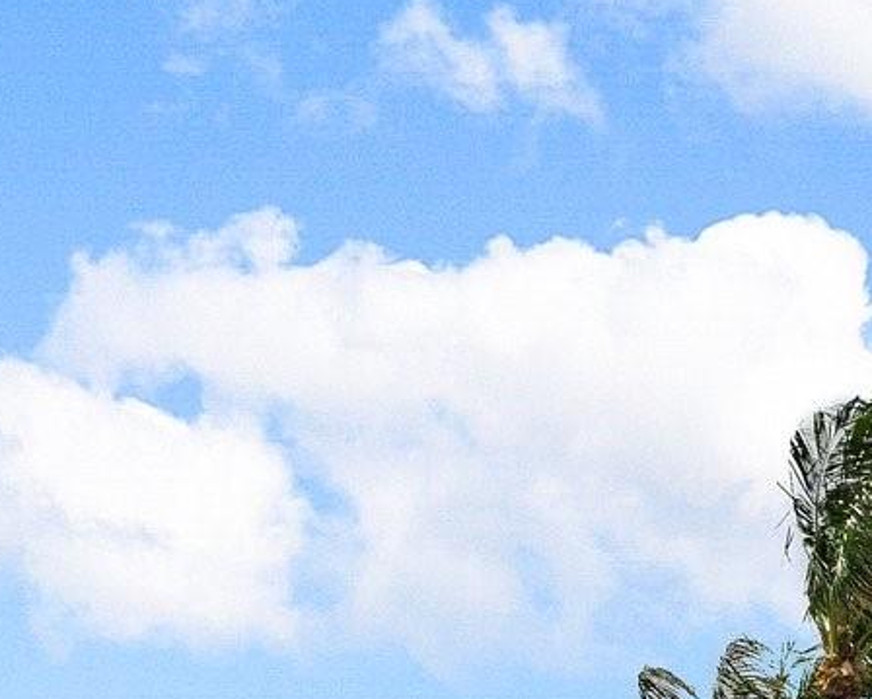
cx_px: 1435
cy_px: 1211
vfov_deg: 19.7
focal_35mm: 60
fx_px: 1549
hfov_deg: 22.8
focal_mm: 14
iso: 200
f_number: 8
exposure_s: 1/1250
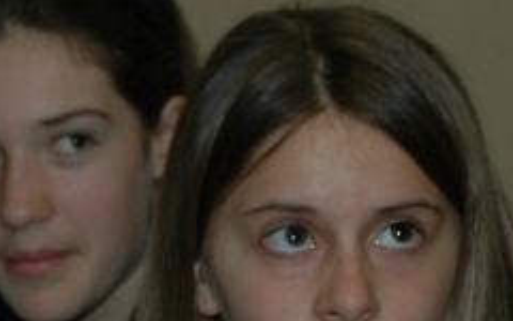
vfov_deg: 4.4
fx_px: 4141
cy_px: 330
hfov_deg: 7.1
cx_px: -9
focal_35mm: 296
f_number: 4
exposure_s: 1/60
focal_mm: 31
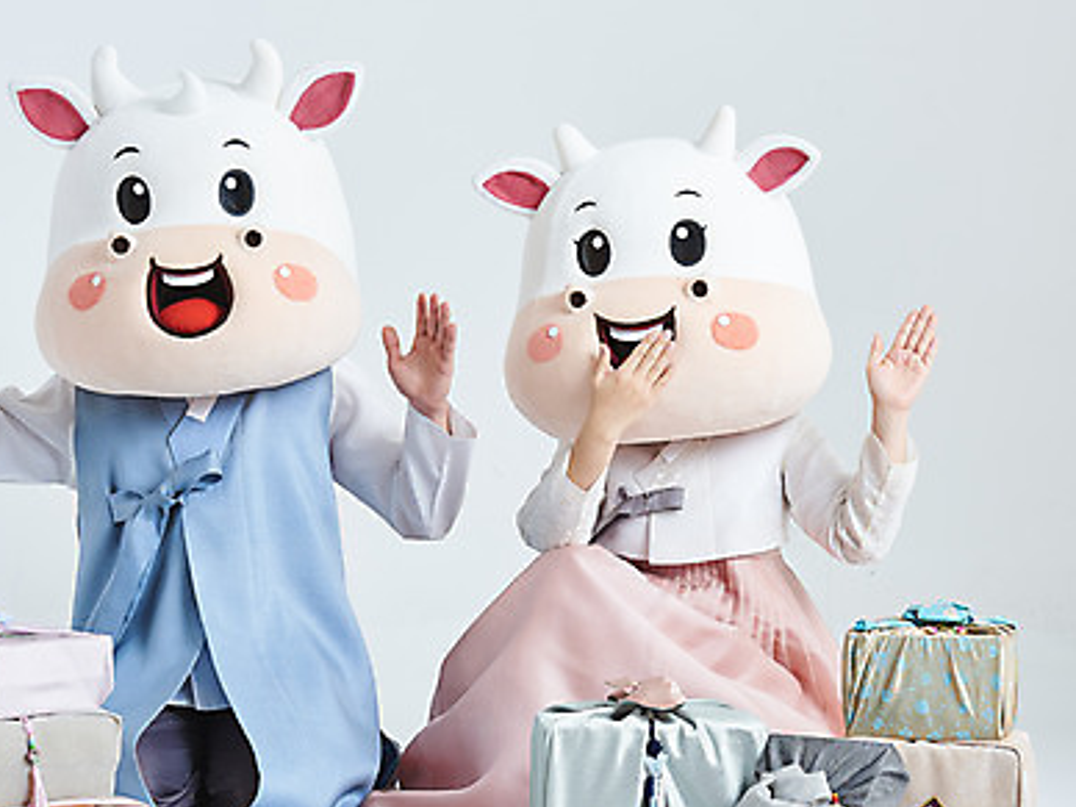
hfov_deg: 18.9
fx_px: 3233
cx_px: 415
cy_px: 416
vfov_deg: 14.2
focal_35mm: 104
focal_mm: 70
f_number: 11
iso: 100
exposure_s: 1/125
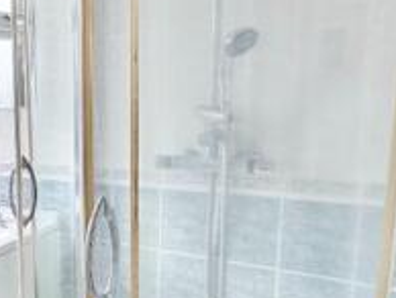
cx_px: -83
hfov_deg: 35.1
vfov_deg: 34.3
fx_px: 481
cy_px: 185
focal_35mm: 42
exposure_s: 1/226
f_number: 2.2
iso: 50
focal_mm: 2.22
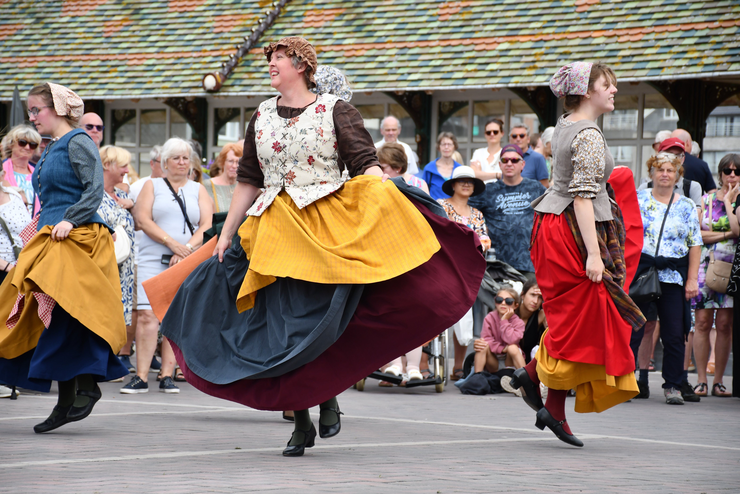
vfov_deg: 10.2
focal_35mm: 135
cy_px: 247
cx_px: 370
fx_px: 2775
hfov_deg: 15.2
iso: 400
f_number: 5.3
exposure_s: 1/1250
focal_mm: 90
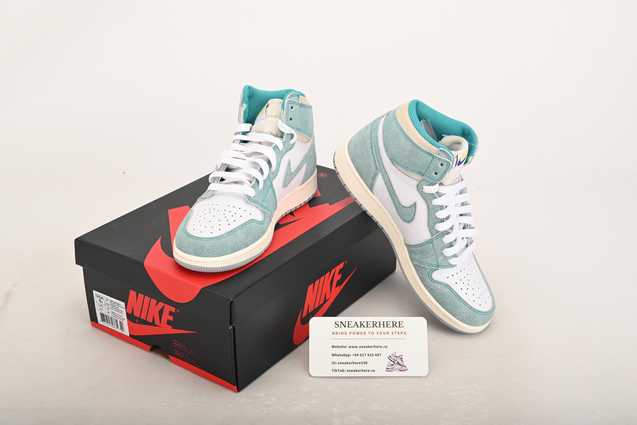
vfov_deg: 28.1
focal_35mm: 48
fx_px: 850
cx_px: 318
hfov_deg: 41.1
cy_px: 212
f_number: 11
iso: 100
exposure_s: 1/200
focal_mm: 48
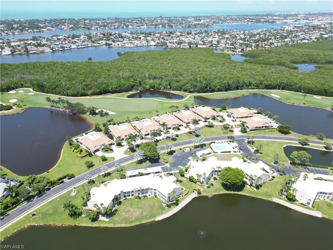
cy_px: 125
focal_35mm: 24
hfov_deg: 71.6
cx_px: 166
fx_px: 231
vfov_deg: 56.8
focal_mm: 6.72
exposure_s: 1/2000
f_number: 1.7
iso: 200
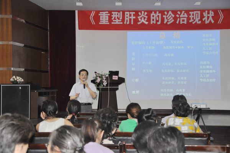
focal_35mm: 78
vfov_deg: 17.5
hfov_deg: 26.0
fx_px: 498
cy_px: 76
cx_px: 115
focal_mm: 52
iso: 800
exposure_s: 1/60
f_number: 5
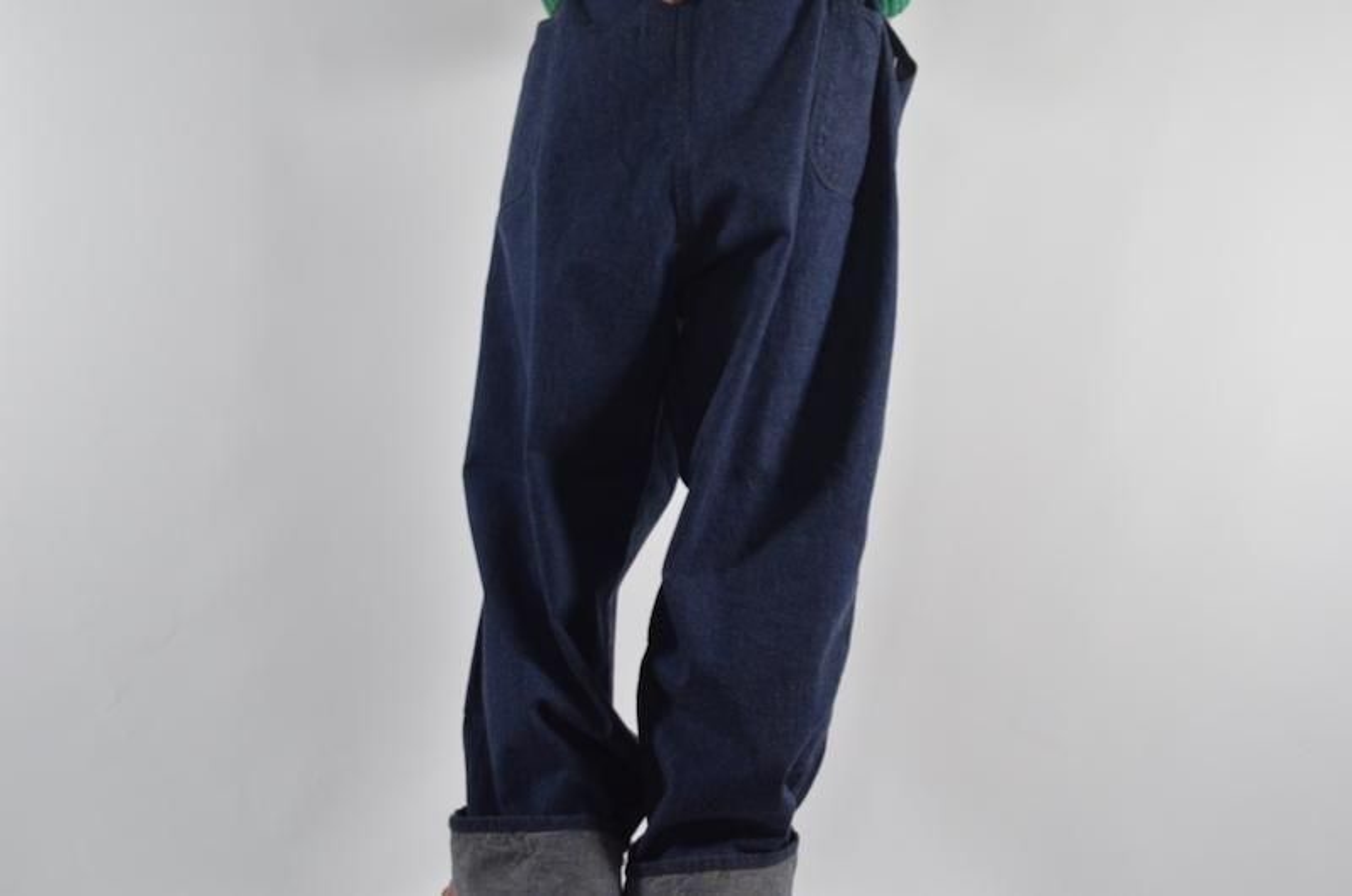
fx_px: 2249
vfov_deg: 22.5
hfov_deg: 33.5
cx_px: 676
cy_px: 448
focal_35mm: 60
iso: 800
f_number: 5
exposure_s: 1/100
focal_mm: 40
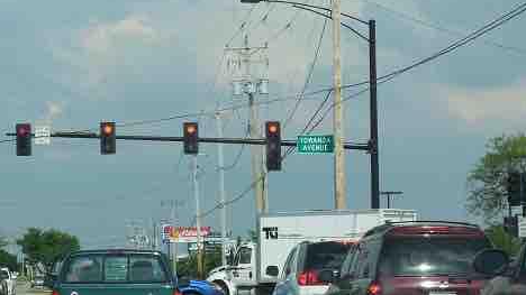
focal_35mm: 143
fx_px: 1994
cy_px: 214
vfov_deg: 8.5
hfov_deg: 15.0
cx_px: 312
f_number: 4.7
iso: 125
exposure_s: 1/1000
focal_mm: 16.8
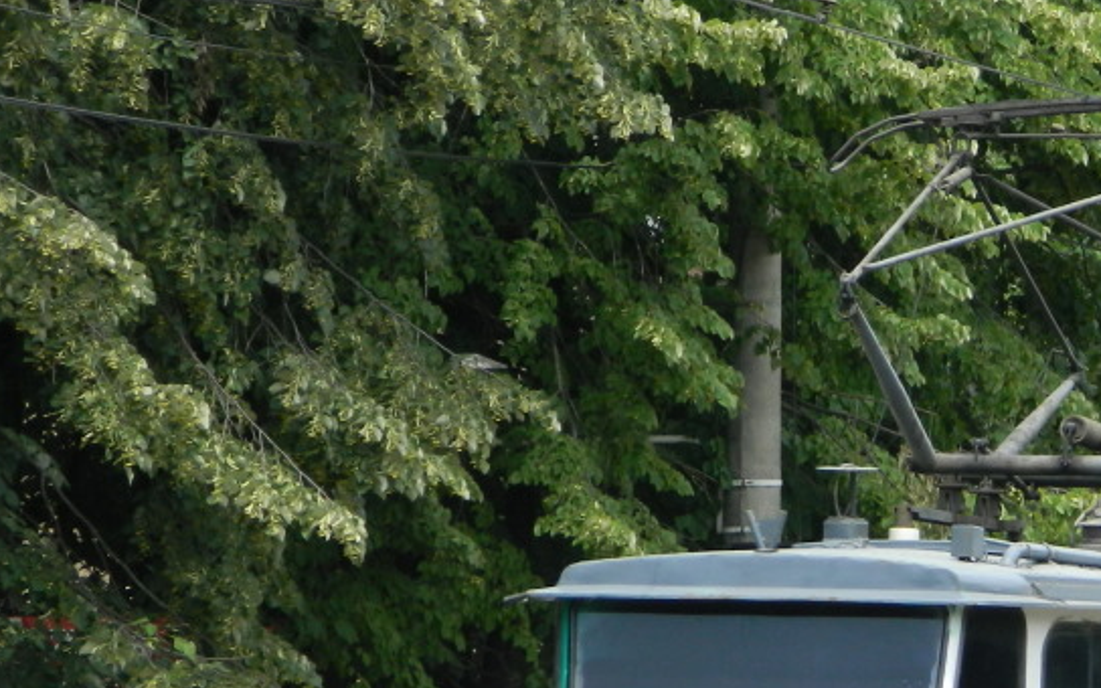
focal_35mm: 414
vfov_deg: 3.2
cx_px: 1091
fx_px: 12422
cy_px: 730
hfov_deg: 5.1
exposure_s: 1/200
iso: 80
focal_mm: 31.8
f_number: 5.1
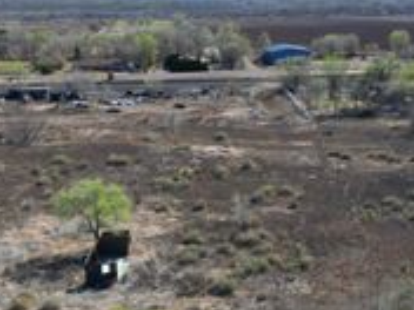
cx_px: 198
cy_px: 248
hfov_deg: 28.6
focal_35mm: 68
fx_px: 813
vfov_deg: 21.4
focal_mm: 6.72
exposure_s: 1/3200
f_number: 1.7
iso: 200
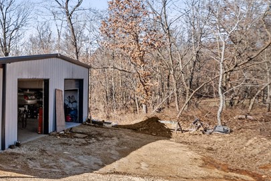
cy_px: 109
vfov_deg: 33.3
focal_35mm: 40
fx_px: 301
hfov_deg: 35.0
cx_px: -75
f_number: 7.1
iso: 640
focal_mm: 15
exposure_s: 1/2000
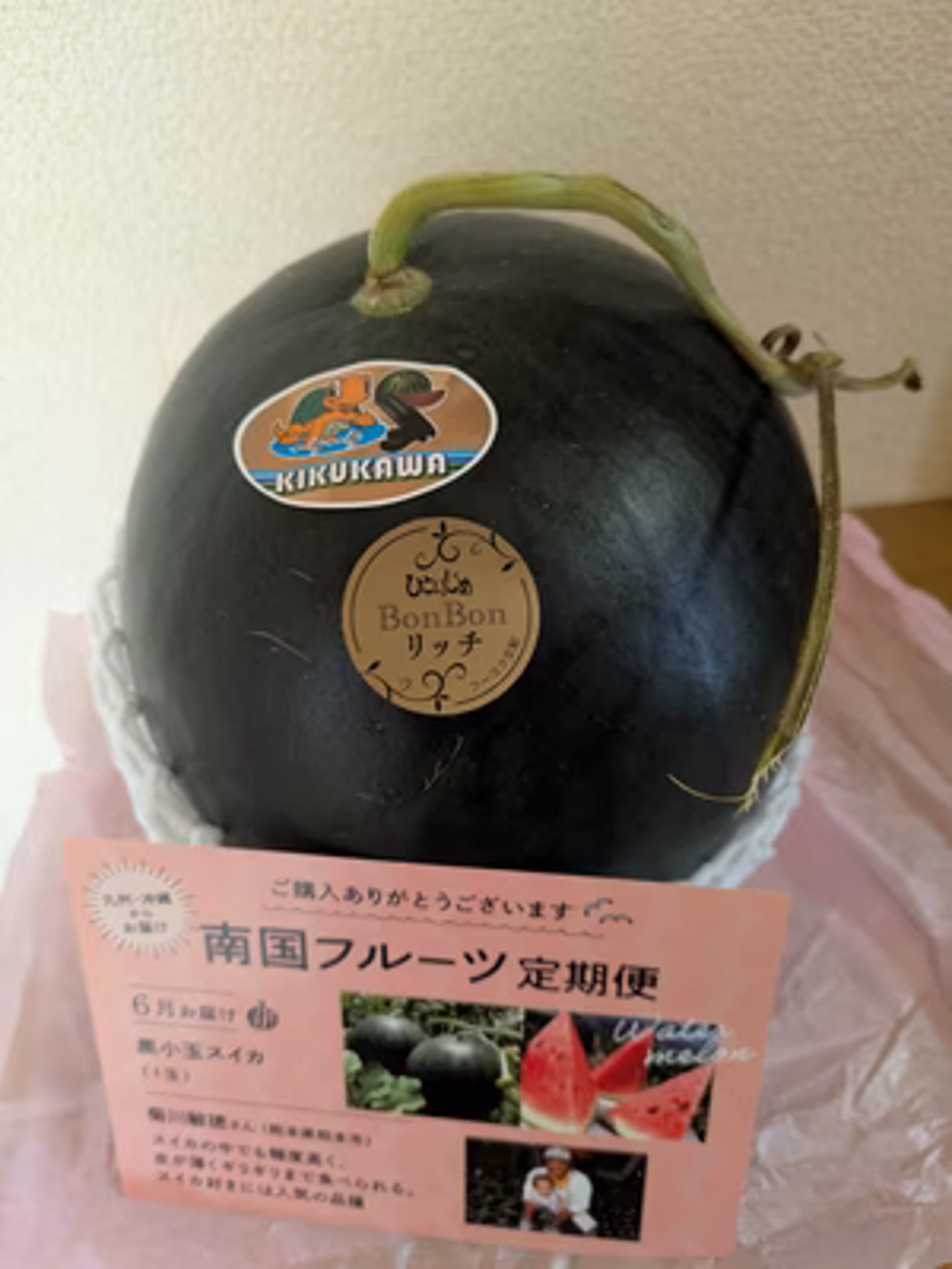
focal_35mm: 25
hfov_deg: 54.9
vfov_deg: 69.4
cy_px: 634
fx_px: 917
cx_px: 476
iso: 430
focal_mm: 5.43
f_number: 1.89
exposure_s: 1/25
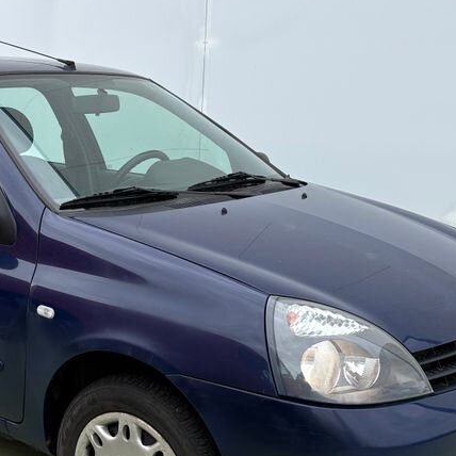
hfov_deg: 30.5
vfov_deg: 30.9
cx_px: 102
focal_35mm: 55
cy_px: 293
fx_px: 820
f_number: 1.6
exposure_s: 1/840
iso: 50
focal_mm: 5.96
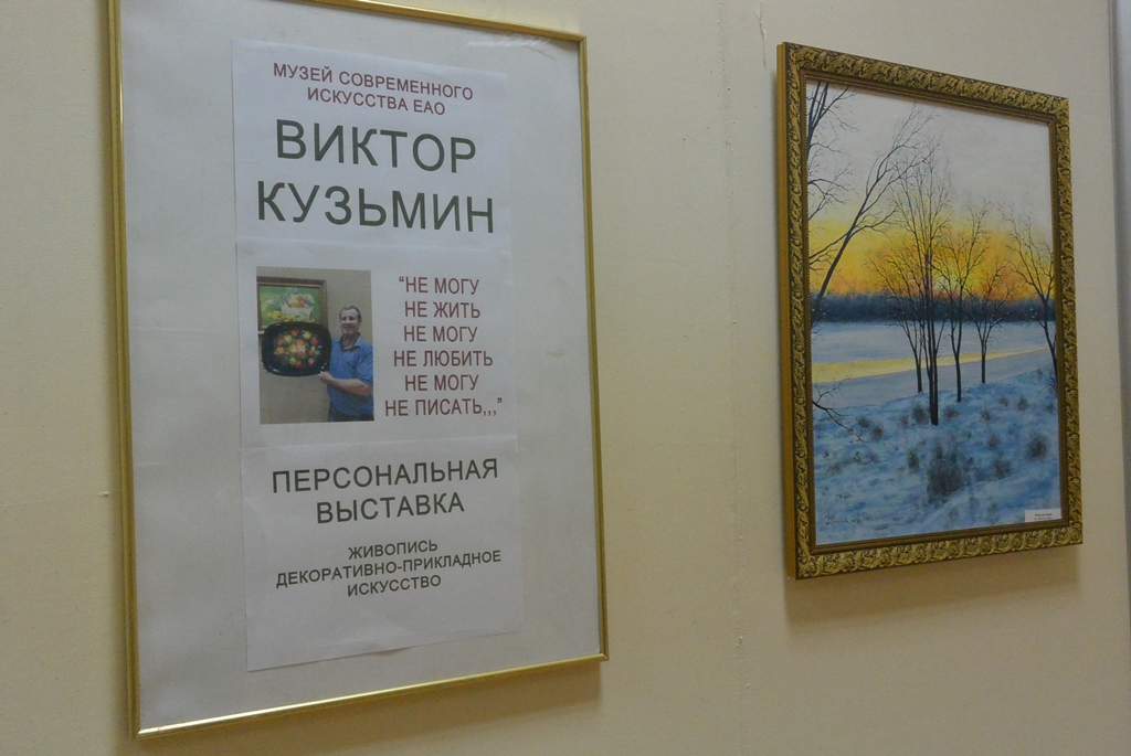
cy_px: 378
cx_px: 566
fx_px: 1132
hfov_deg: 53.1
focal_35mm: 36
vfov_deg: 37.0
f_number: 4
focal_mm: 13.5
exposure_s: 1/60
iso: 1800
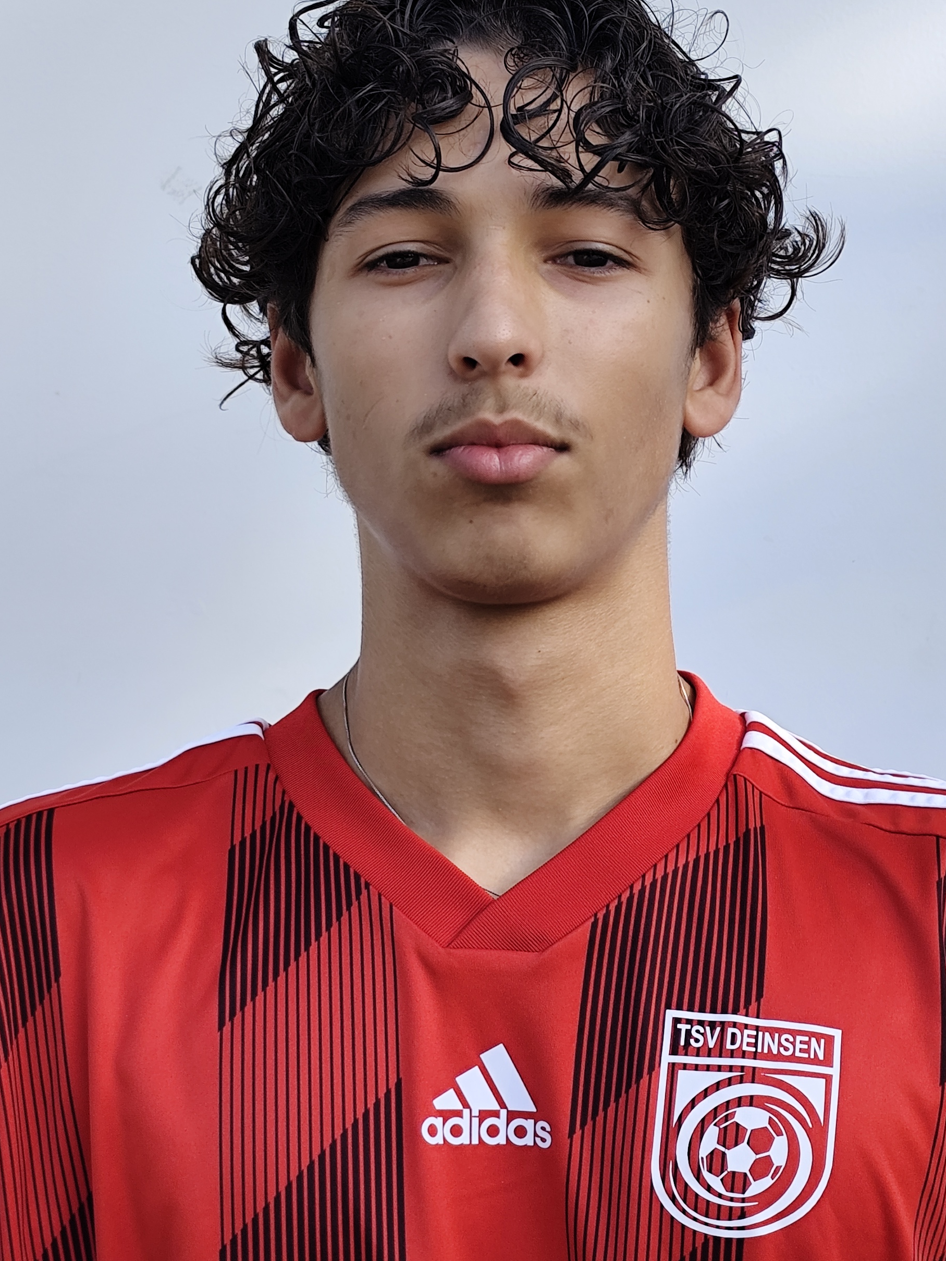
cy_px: 626
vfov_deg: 22.8
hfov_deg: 17.2
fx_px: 3134
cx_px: 509
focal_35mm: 86
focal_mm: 6.19
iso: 50
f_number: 1.65
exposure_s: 1/264
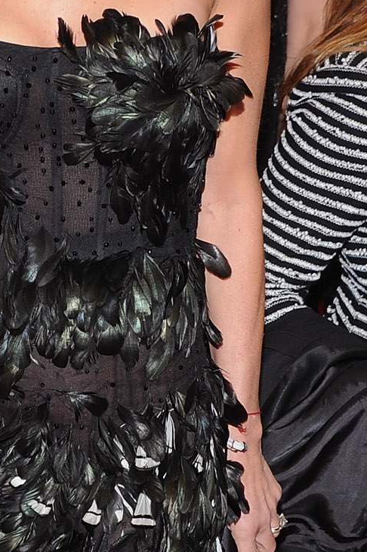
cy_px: 414
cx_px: 70
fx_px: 2831
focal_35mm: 185
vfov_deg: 11.1
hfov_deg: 7.4
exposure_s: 1/250
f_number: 6.3
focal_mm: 45
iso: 1000
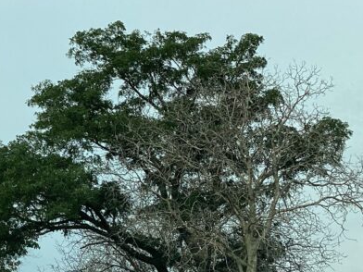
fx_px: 849
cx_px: 8
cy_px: 183
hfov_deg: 23.2
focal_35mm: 81
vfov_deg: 18.2
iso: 25
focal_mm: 3.3
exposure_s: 1/936
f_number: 2.4
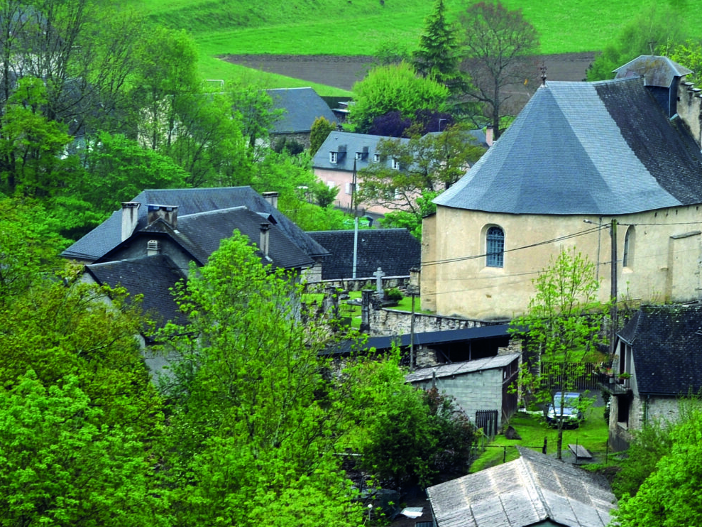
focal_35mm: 294
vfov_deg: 5.1
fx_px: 5963
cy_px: 233
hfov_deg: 6.7
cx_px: 571
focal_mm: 122
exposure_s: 1/80
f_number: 7.1
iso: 200
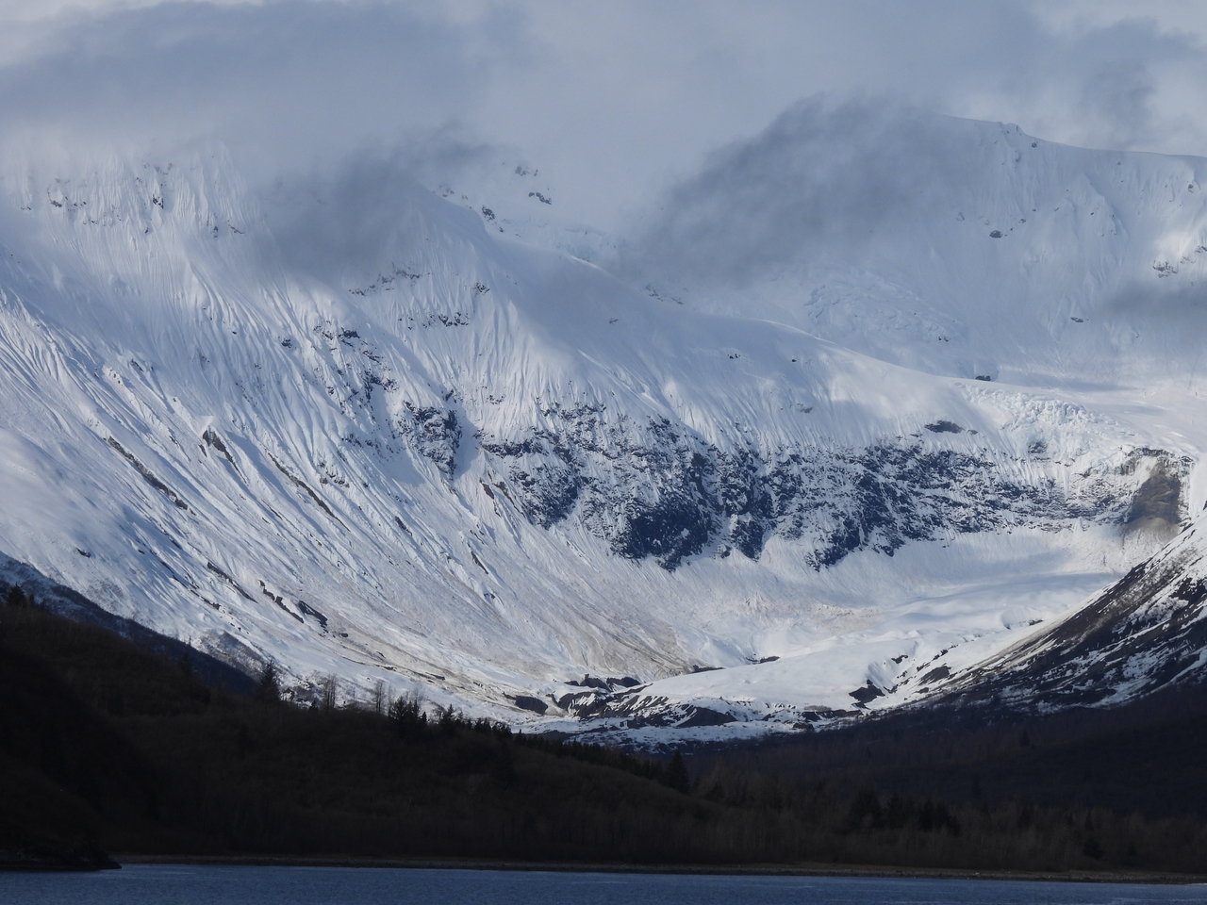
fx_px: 5928
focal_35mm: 170
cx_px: 604
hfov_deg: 11.6
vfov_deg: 8.7
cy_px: 452
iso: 100
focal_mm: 30.3
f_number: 5.6
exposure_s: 1/1600
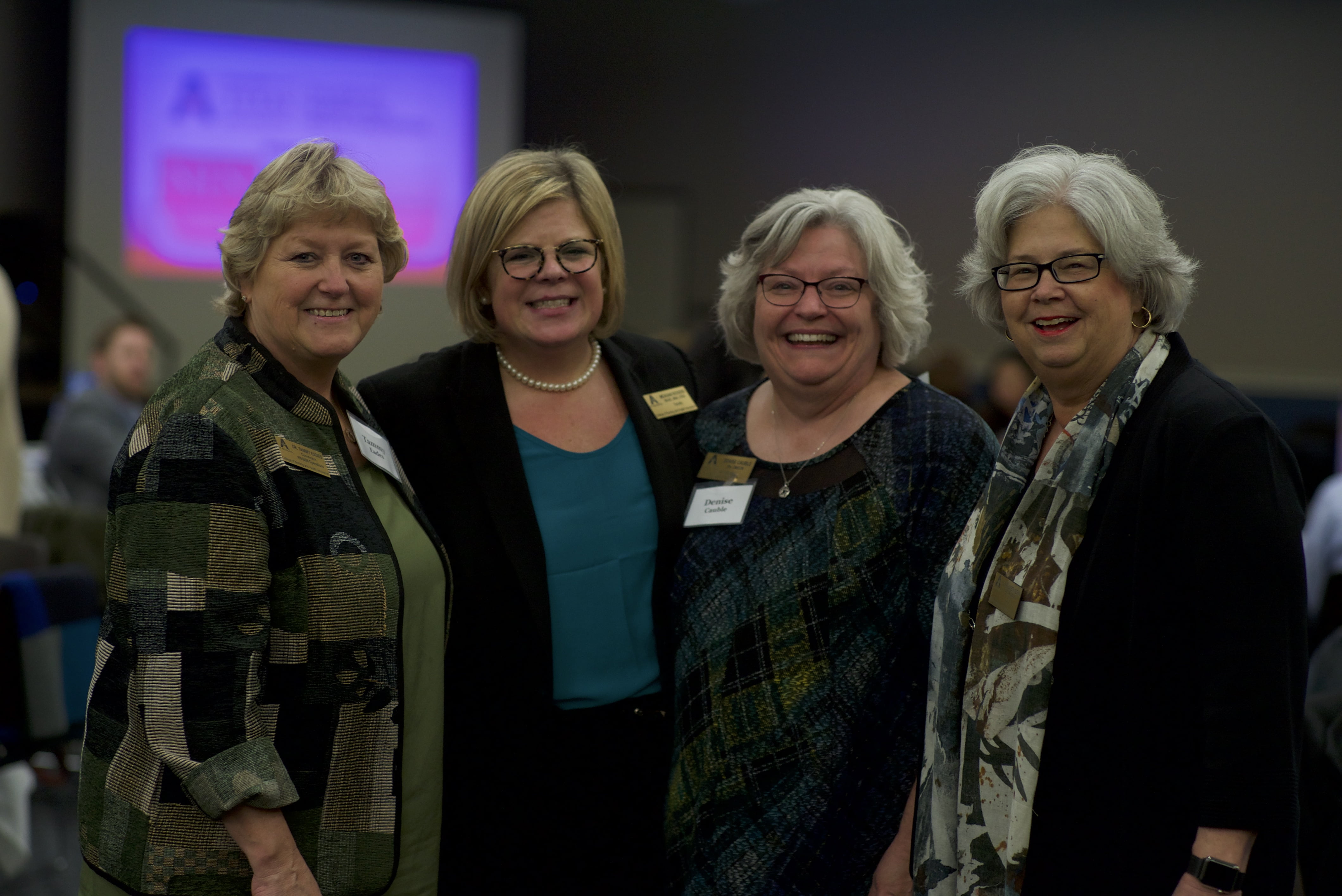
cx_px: 671
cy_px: 448
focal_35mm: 85
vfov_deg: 16.1
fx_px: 3170
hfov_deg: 23.9
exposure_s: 1/250
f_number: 2.5
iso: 2000
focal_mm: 85
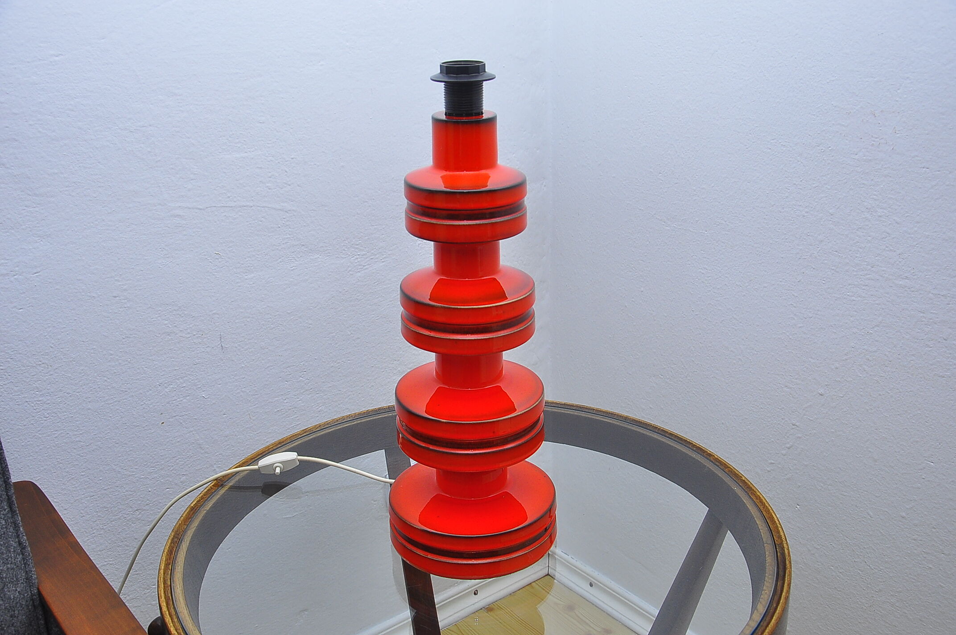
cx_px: 478
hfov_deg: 51.3
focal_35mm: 38
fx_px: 995
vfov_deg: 35.4
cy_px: 318
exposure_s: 1/200
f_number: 5.6
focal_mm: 25
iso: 400
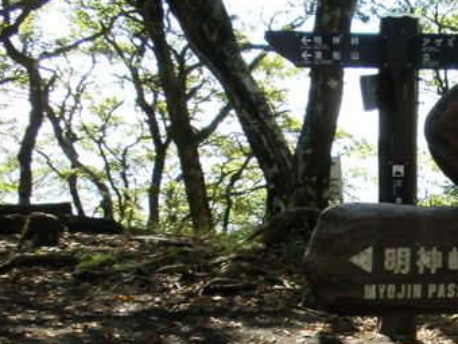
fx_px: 1151
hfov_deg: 21.4
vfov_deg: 16.6
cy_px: 344
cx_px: 501
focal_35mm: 87
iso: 64
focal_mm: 6.6
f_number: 3.5
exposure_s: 1/100
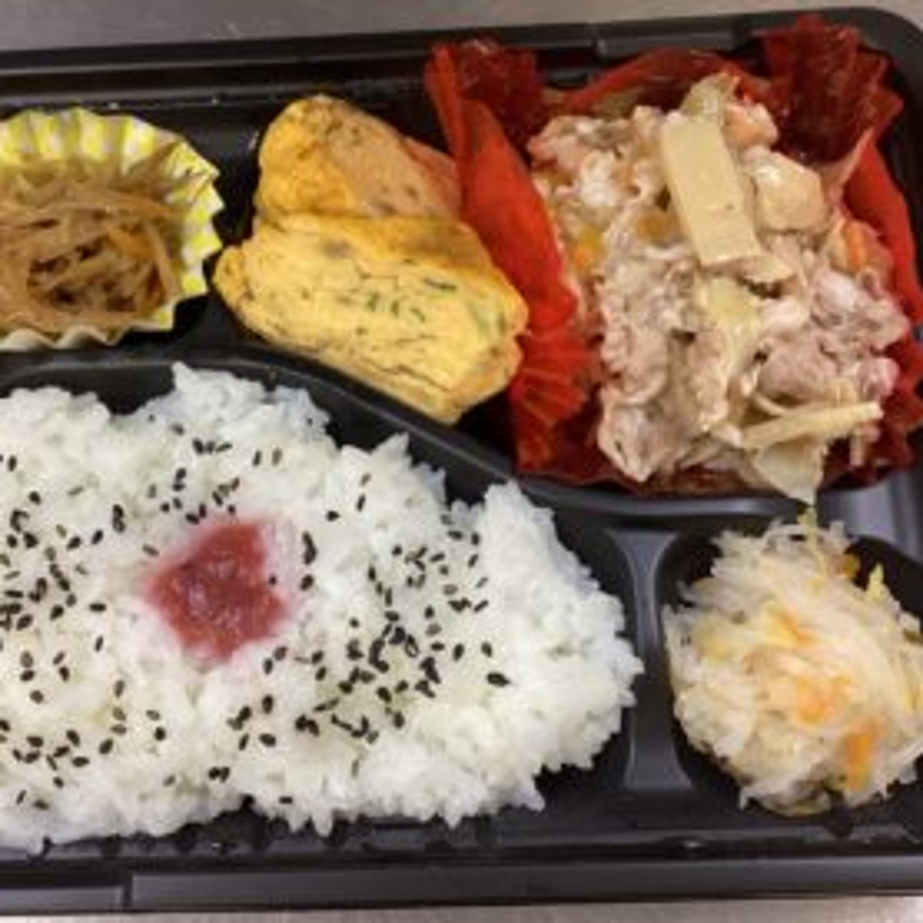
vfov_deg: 44.9
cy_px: 460
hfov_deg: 44.6
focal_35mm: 37
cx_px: 357
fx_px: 1116
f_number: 2.4
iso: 125
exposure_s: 1/50
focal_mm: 3.3
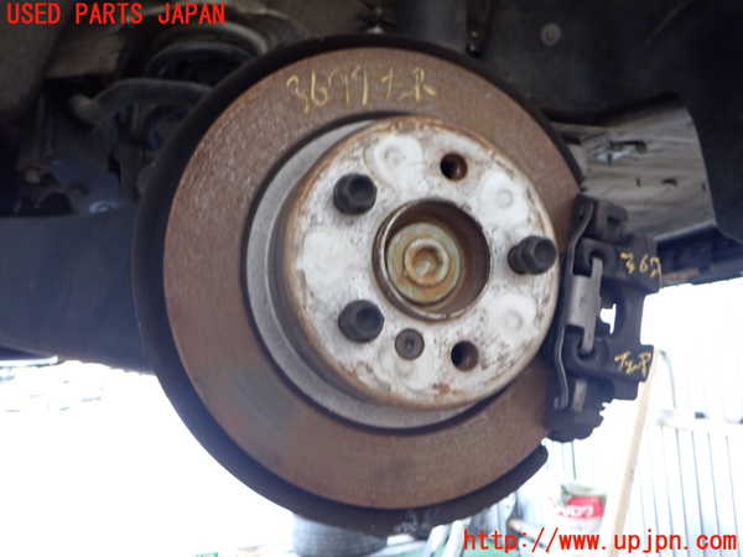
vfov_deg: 46.8
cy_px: 278
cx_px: 372
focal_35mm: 30
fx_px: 644
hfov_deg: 60.0
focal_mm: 5.4
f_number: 2.3
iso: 400
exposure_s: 1/30
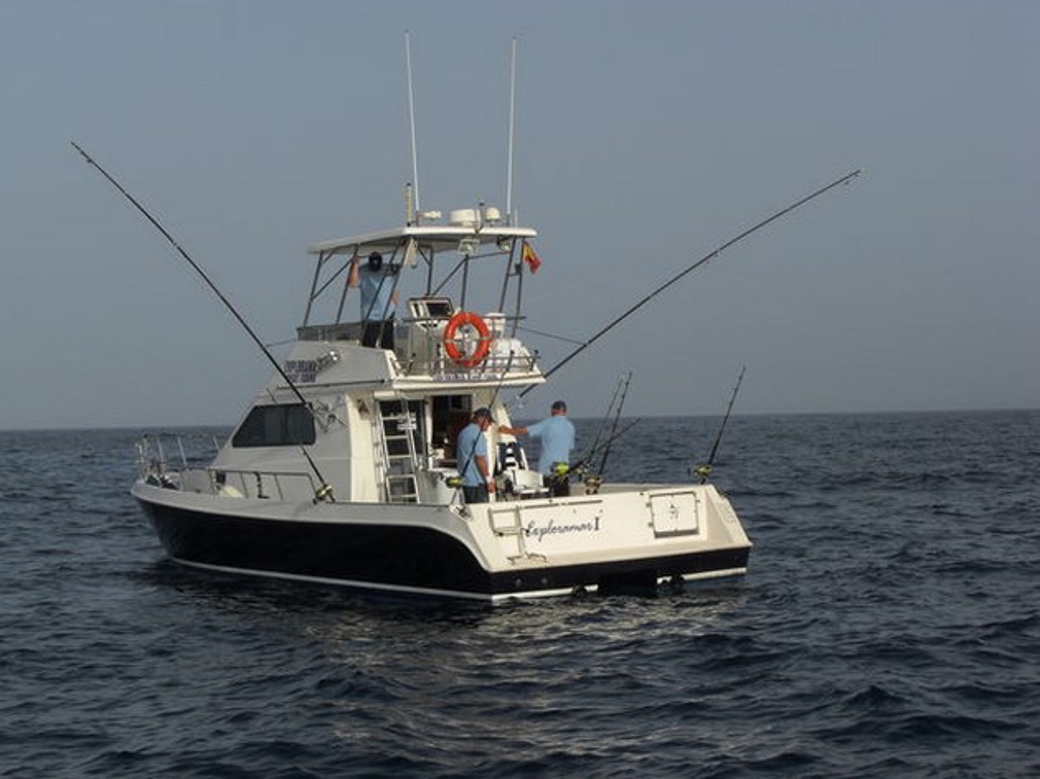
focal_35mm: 80
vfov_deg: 18.4
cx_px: 520
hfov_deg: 24.4
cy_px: 390
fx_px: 2403
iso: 80
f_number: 6
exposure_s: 1/640
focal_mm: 16.6
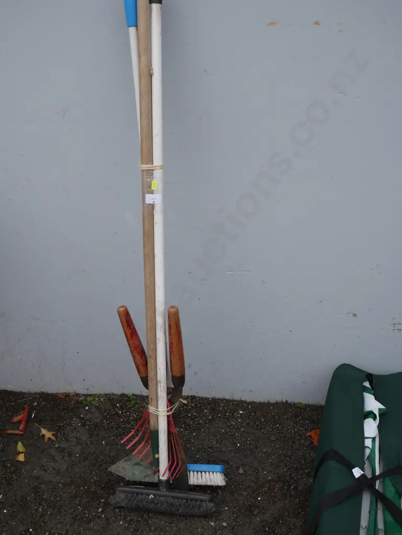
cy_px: 268
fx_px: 650
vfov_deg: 44.8
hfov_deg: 34.4
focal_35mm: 42
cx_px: 201
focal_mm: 21
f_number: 5
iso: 200
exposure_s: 1/125
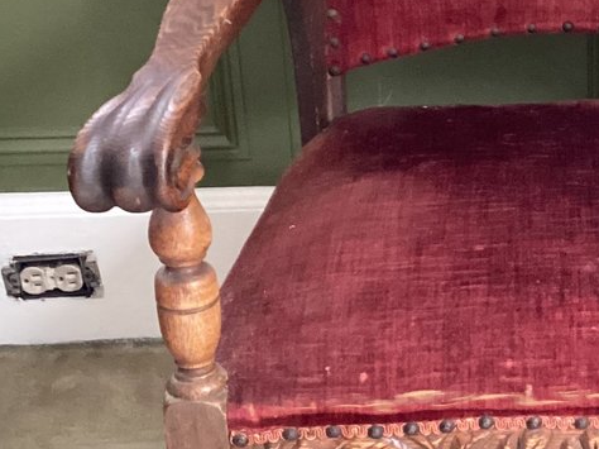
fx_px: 1712
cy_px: 175
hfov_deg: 19.2
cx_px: 631
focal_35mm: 99
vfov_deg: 14.9
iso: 400
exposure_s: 1/25
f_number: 2.4
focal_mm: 3.3
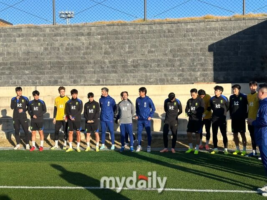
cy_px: 100
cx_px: 134
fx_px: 370
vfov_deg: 30.3
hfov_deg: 39.7
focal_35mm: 48
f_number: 1.78
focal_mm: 6.86
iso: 64
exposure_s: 1/4785
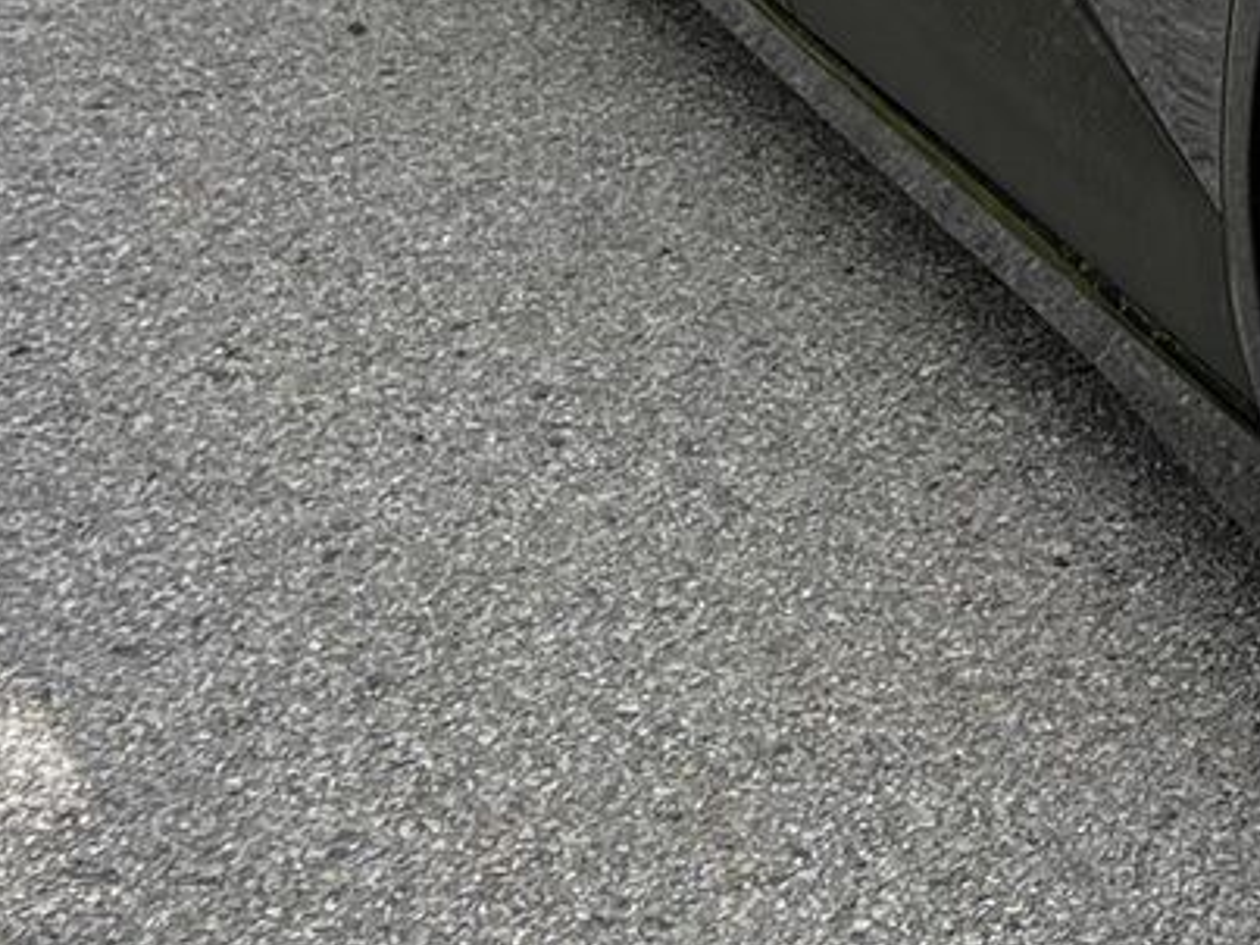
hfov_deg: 14.1
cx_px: 2276
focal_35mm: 124
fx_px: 4512
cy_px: -519
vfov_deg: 11.4
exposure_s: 1/464
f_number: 1.5
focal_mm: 5.7
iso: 50
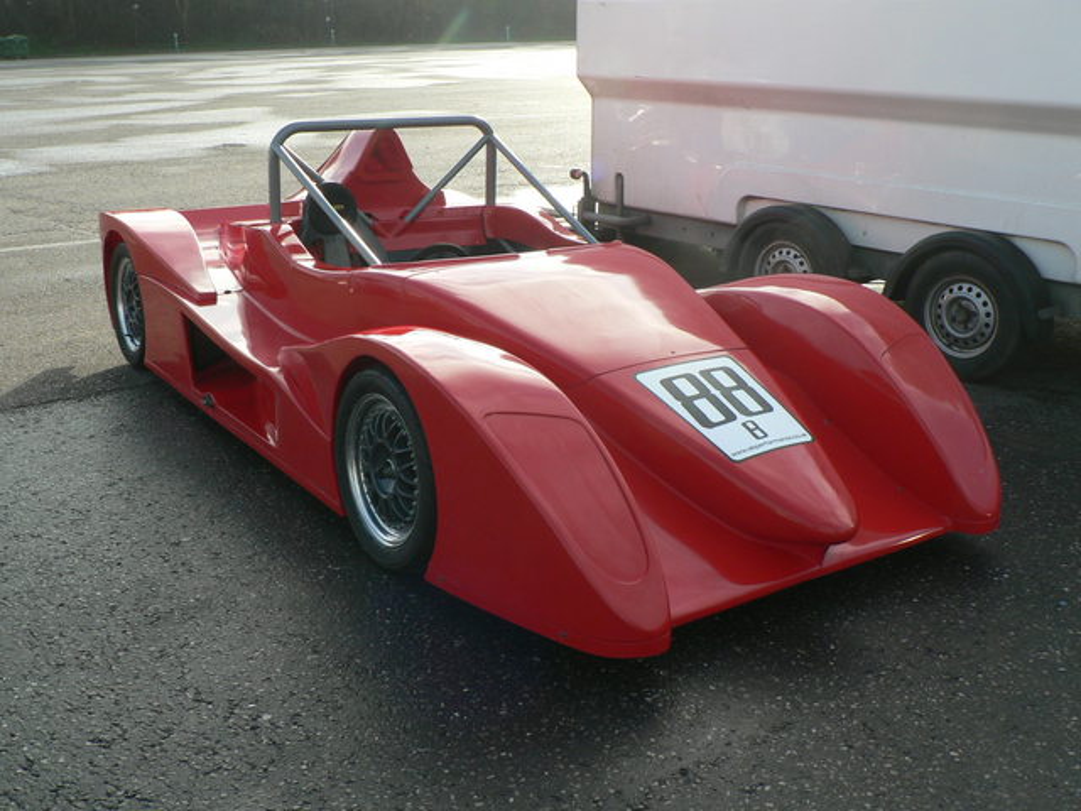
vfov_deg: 39.7
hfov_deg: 51.4
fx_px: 1124
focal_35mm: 36
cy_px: 406
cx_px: 540
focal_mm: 6
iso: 80
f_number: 4
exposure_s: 1/160
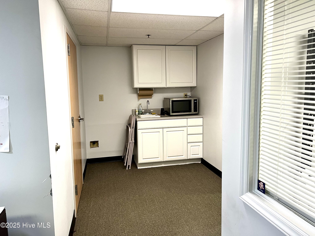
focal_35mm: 26
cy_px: 118
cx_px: 158
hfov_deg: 67.3
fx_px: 237
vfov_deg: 53.1
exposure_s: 1/60
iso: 125
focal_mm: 5.7
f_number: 1.5
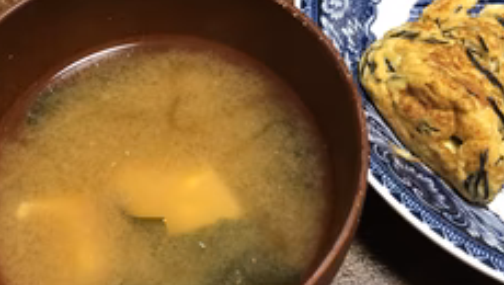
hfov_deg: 39.1
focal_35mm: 53
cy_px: 83
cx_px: 243
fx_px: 709
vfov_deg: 22.6
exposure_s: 1/17
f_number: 1.8
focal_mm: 4
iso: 50
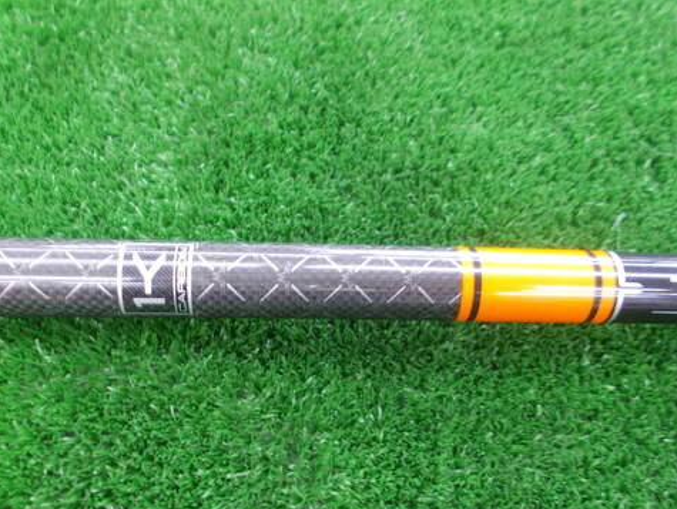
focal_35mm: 35
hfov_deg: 52.6
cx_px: 339
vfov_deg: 40.5
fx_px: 685
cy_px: 318
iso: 200
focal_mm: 4.6
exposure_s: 1/8
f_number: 3.2
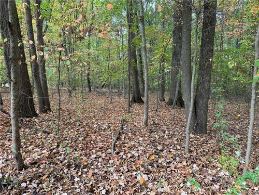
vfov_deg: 56.8
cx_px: 130
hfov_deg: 71.6
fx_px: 180
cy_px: 98
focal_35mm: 24
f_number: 1.78
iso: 80
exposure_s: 1/121
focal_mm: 6.76
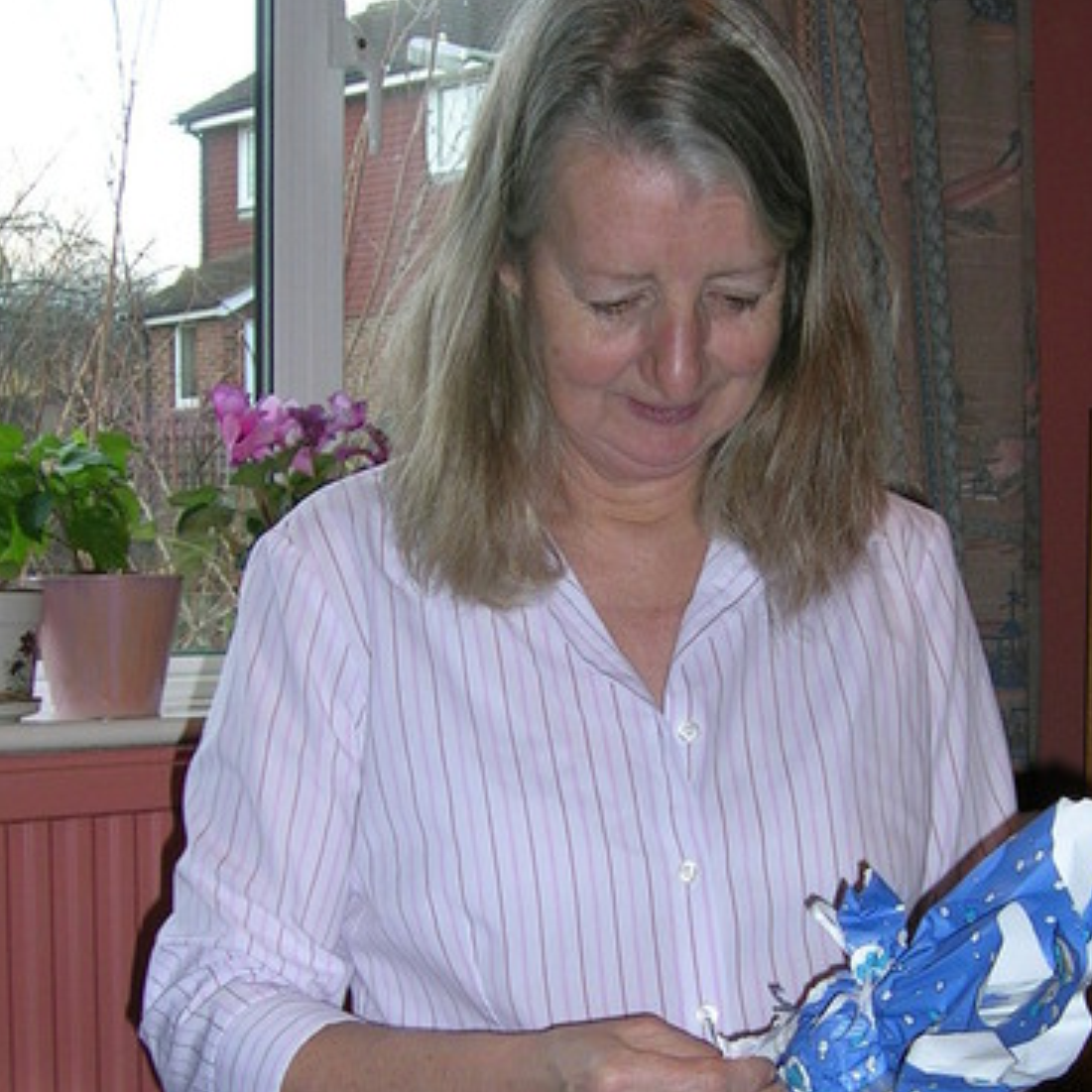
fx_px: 2891
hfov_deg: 21.3
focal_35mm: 81
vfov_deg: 21.3
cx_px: 698
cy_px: 780
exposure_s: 1/60
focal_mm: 7.3
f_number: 3.1
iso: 50
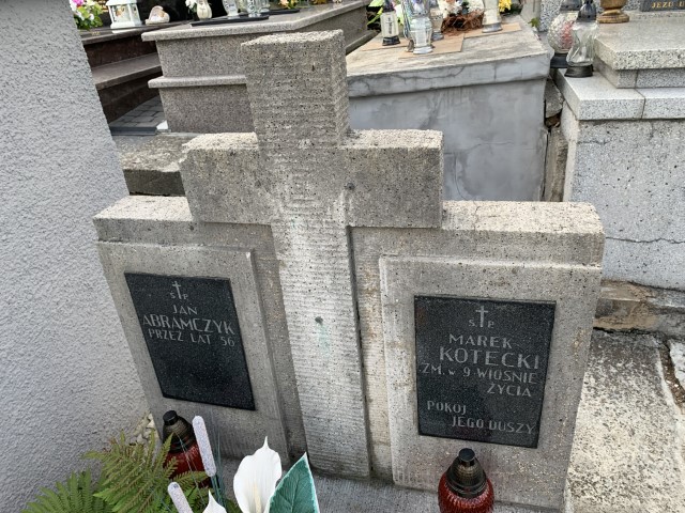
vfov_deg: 53.1
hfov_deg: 67.3
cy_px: 256
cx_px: 342
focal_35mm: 26
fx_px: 515
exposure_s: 1/354
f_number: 1.8
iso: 25
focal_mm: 4.25
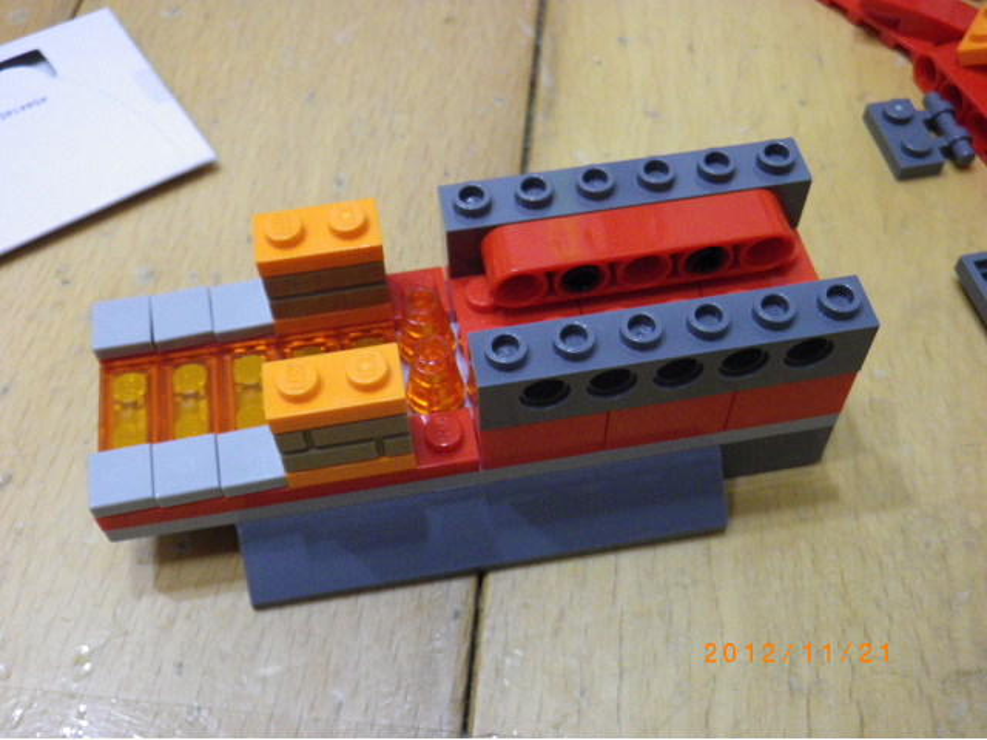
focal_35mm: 41
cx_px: 494
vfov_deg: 35.1
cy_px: 370
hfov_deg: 45.8
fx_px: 1169
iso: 400
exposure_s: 1/8
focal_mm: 7.3
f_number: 3.9
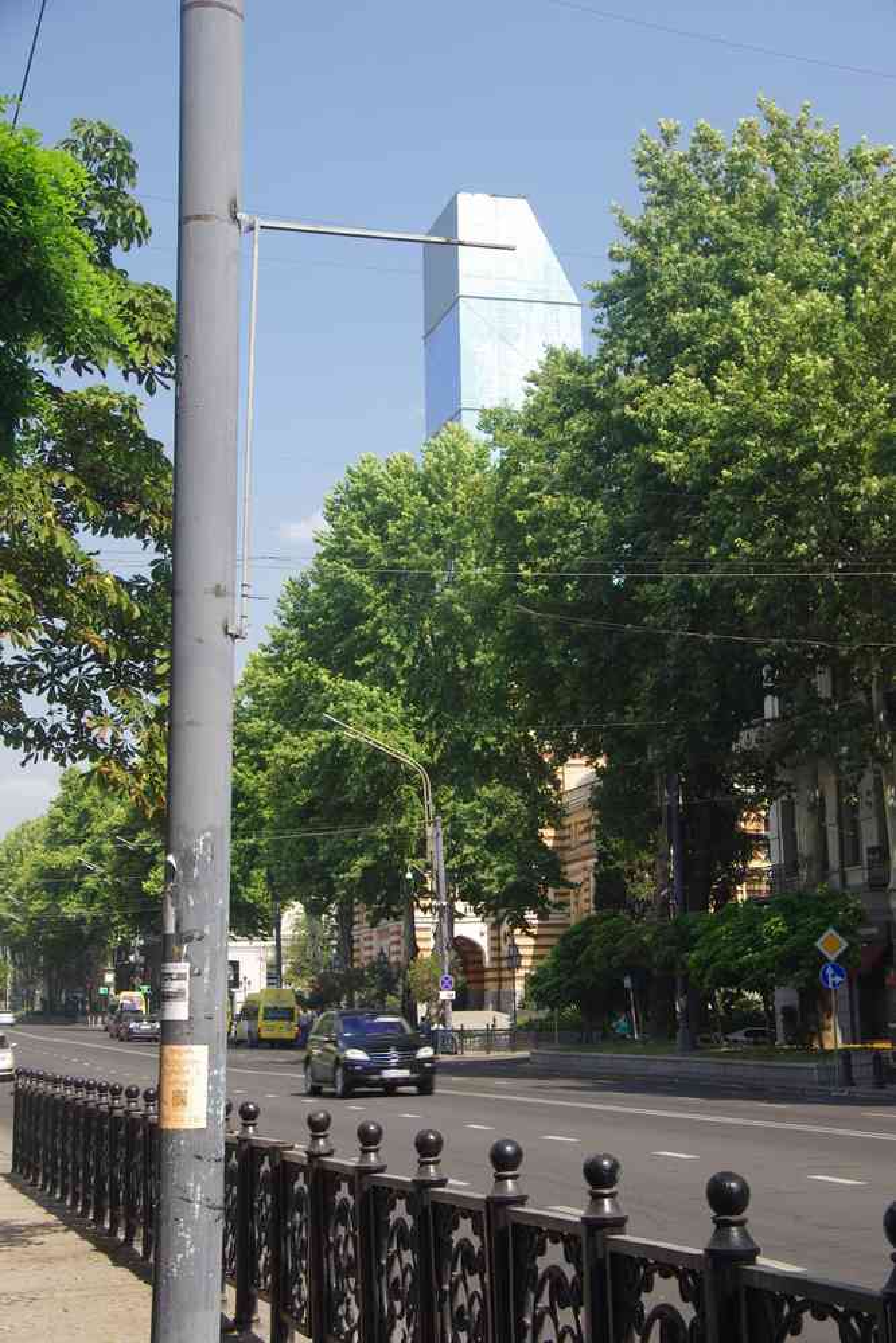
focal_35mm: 58
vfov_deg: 34.4
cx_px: 448
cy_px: 672
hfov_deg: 23.3
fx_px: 2173
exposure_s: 1/60
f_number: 9
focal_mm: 38.8
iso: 200
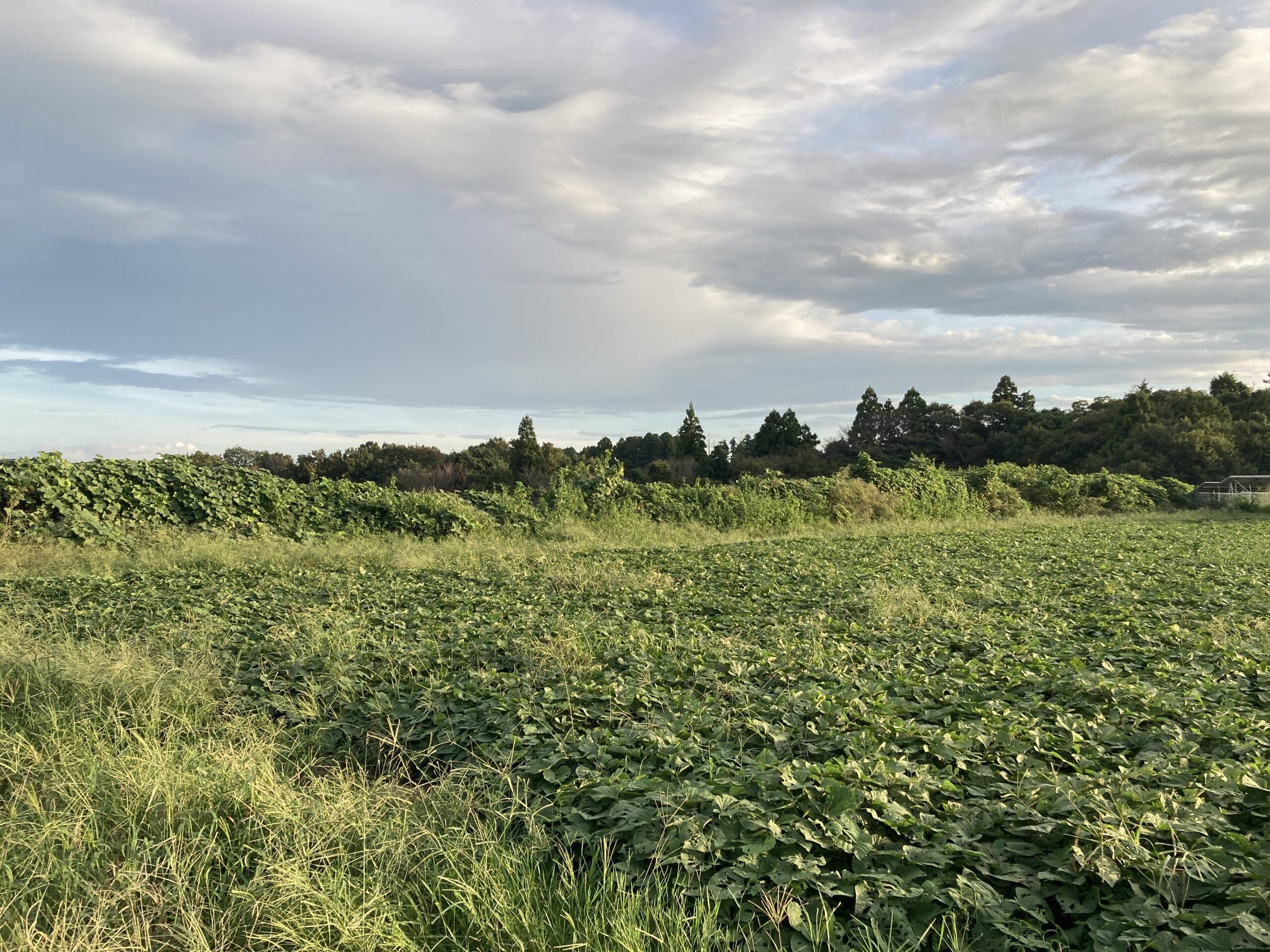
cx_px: 635
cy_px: 476
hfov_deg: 63.4
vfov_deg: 49.7
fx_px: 1027
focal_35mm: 28
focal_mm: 3.99
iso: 20
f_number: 1.8
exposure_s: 1/623
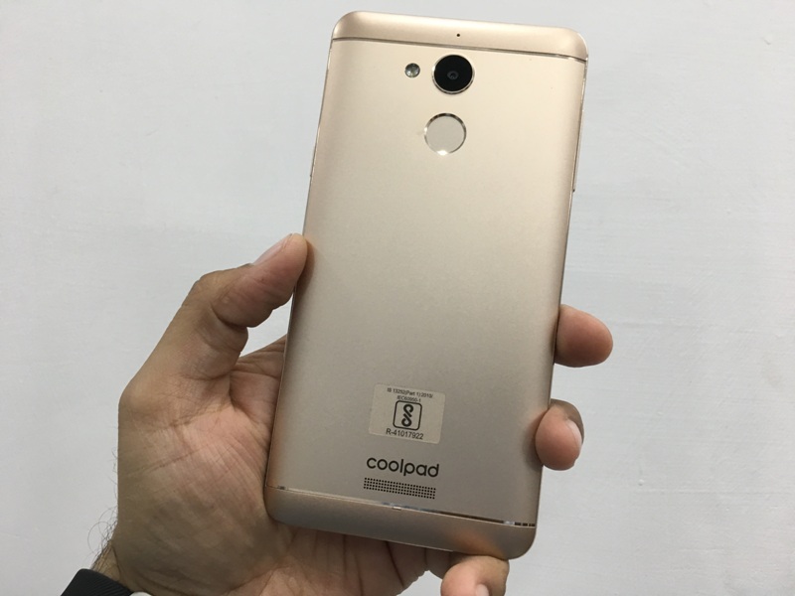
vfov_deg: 48.2
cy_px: 298
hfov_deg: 61.7
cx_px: 398
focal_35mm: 29
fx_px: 666
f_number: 2.2
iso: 50
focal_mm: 4.15
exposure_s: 1/33
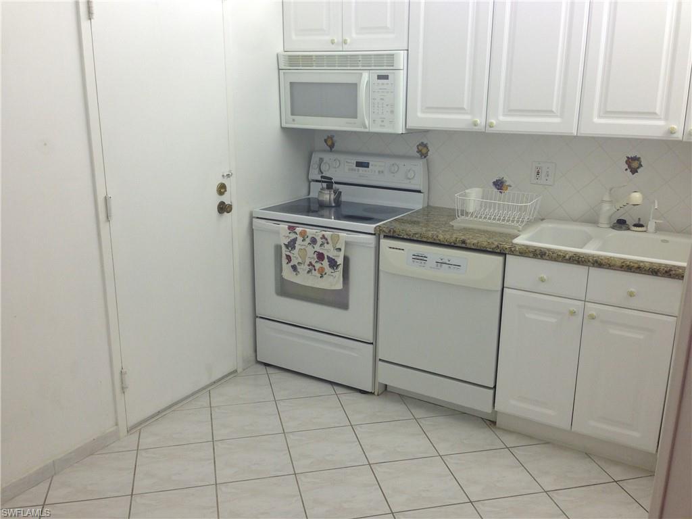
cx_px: 346
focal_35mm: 33
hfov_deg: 55.4
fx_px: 660
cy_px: 260
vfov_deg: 42.9
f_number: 2.4
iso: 64
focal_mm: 4.12
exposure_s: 1/60
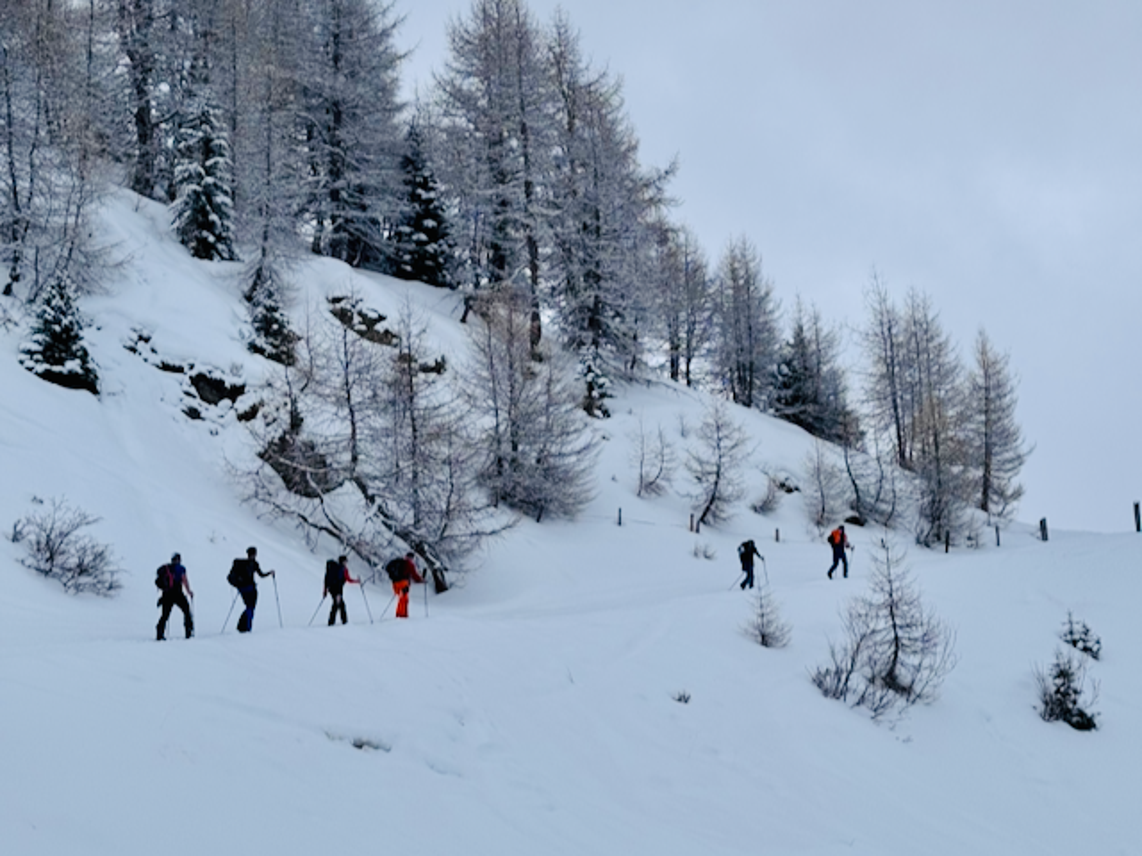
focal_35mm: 48
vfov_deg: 30.3
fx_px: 1584
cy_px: 428
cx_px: 571
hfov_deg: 39.7
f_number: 1.78
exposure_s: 1/15385
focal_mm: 6.76
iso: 64
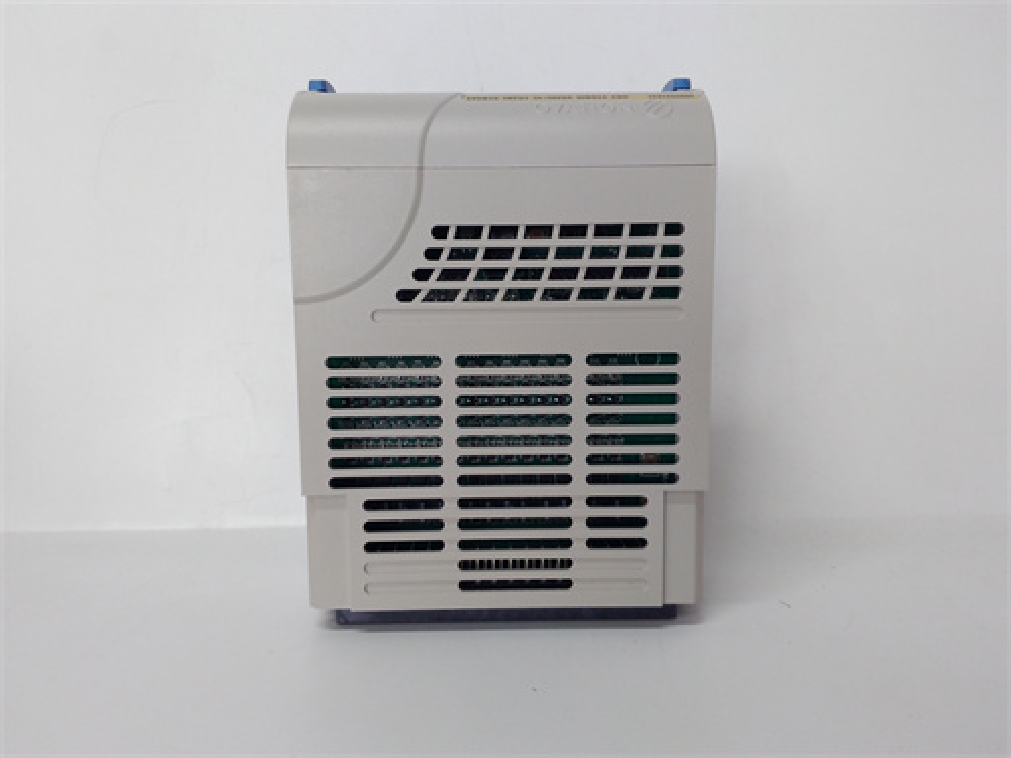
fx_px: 789
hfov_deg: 65.3
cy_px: 379
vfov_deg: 51.4
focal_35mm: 27
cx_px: 506
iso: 107
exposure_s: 1/33
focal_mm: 3.79
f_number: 2
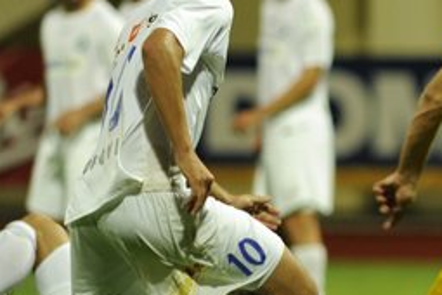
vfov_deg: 1.5
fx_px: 11528
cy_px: 156
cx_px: 650
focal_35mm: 939
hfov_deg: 2.2
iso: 1600
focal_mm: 300
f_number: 2.8
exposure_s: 1/640
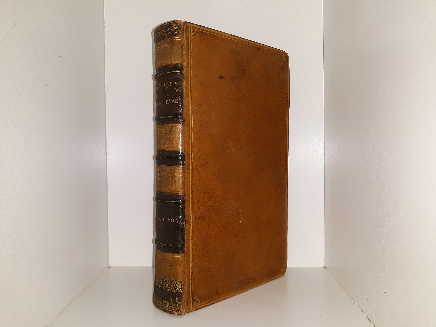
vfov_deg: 49.7
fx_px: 353
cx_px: 218
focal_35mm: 28
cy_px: 164
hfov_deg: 63.4
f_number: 1.7
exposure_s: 1/103
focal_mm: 3.7
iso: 40
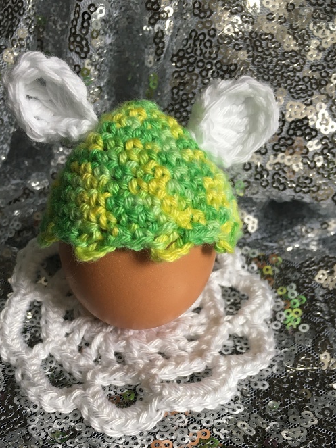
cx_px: 150
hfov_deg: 40.6
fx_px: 453
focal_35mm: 35
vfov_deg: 52.3
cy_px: 270
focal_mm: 4.15
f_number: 2.2
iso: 80
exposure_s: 1/33
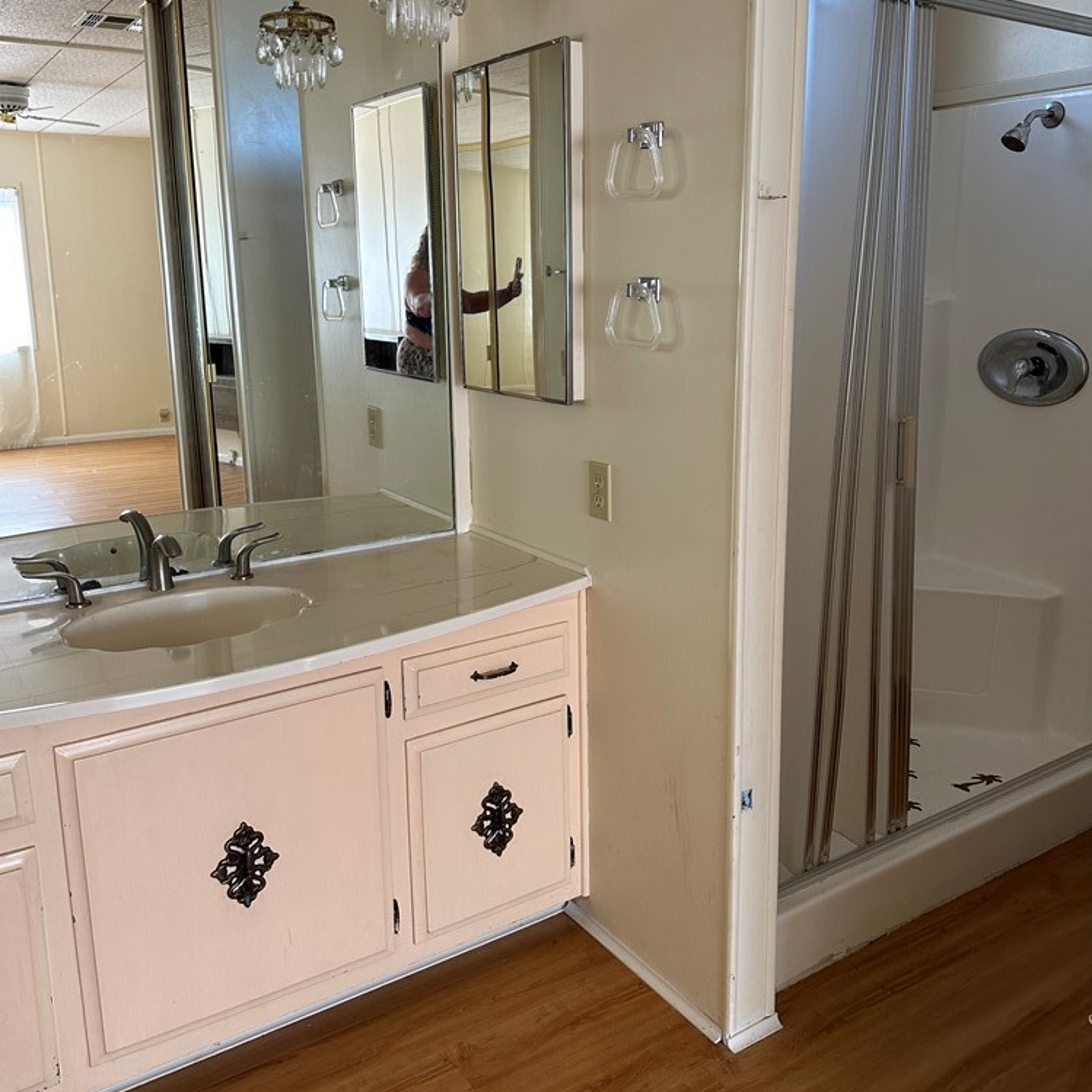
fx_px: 1035
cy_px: 488
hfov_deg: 55.6
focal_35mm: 29
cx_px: 537
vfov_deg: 55.5
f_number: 1.78
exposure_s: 1/121
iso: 125
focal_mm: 6.86
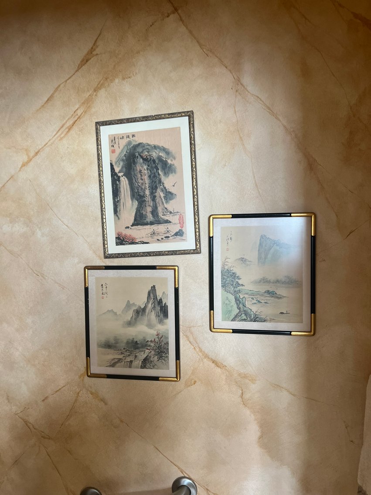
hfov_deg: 53.1
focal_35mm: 26
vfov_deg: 67.3
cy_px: 248
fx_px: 372
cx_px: 186
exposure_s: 1/121
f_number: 1.5
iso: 80
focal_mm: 5.7
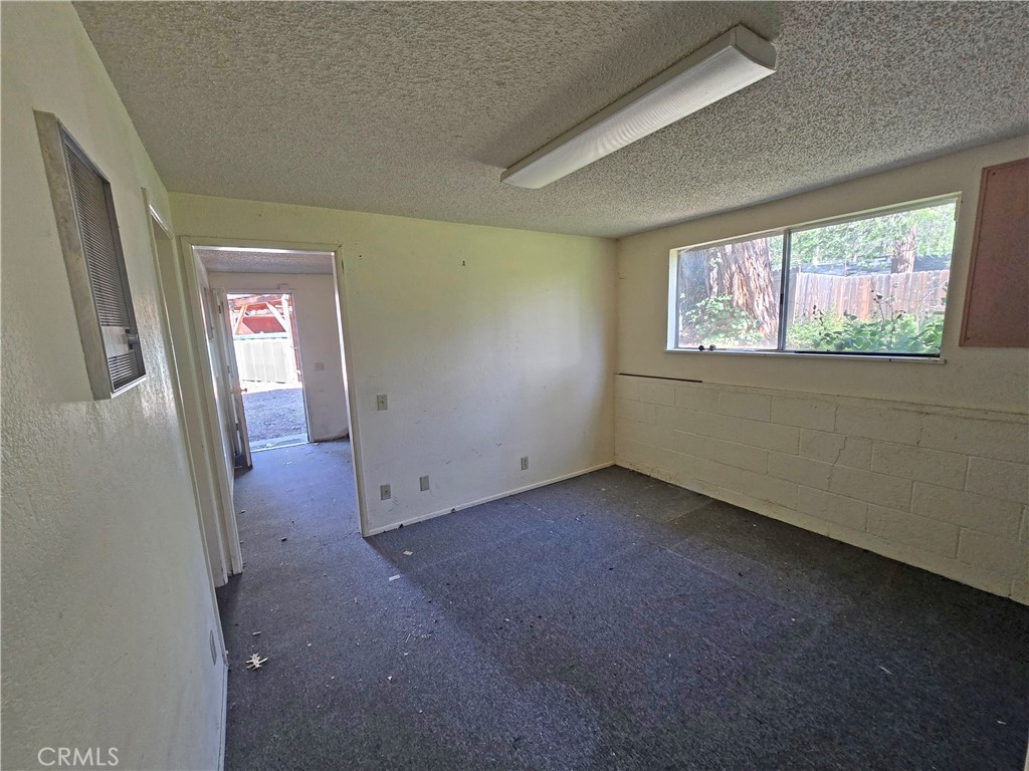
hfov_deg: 106.2
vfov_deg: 89.9
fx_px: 386
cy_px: 386
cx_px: 514
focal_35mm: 13
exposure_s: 1/60
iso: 200
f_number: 2.2
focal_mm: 2.2
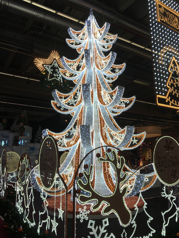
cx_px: 90
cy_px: 119
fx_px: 200
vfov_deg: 61.7
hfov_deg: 48.2
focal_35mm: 29
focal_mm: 4.15
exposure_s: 1/100
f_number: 2.2
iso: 25
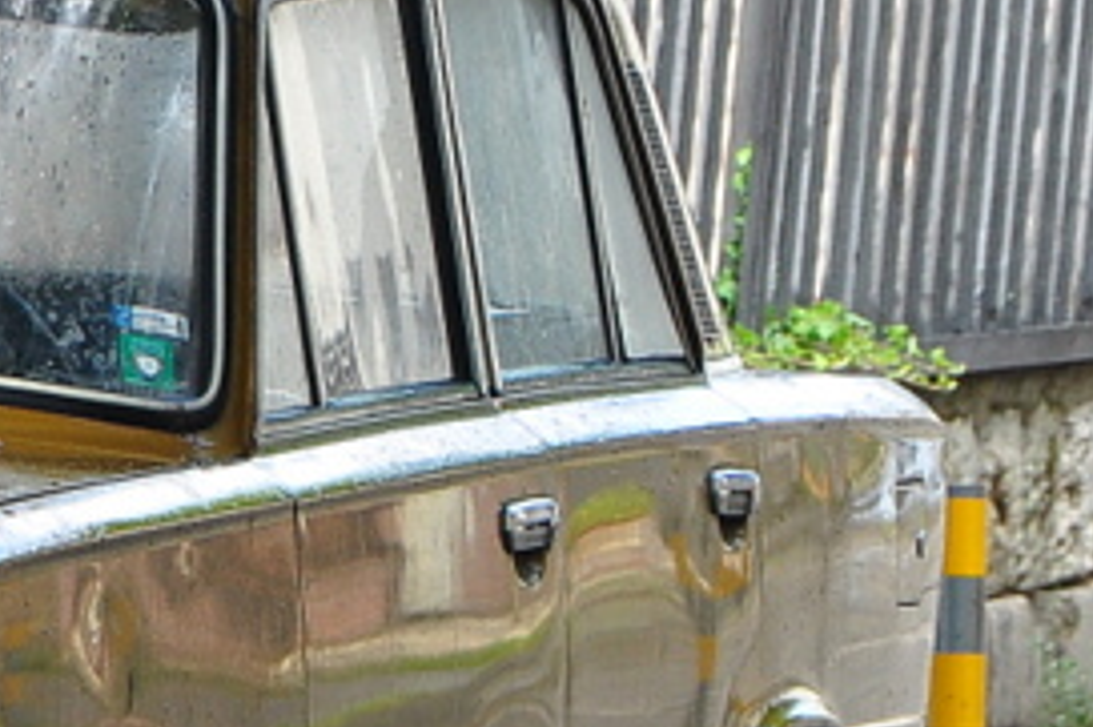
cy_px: 564
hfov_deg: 3.0
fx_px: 21063
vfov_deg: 2.0
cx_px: -655
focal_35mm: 694
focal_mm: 105
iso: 400
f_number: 5.6
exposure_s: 1/125
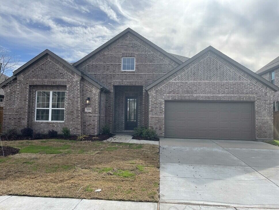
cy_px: 105
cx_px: 140
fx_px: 210
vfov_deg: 53.1
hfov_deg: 67.3
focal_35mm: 26
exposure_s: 1/3086
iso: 32
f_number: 1.6
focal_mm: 5.1
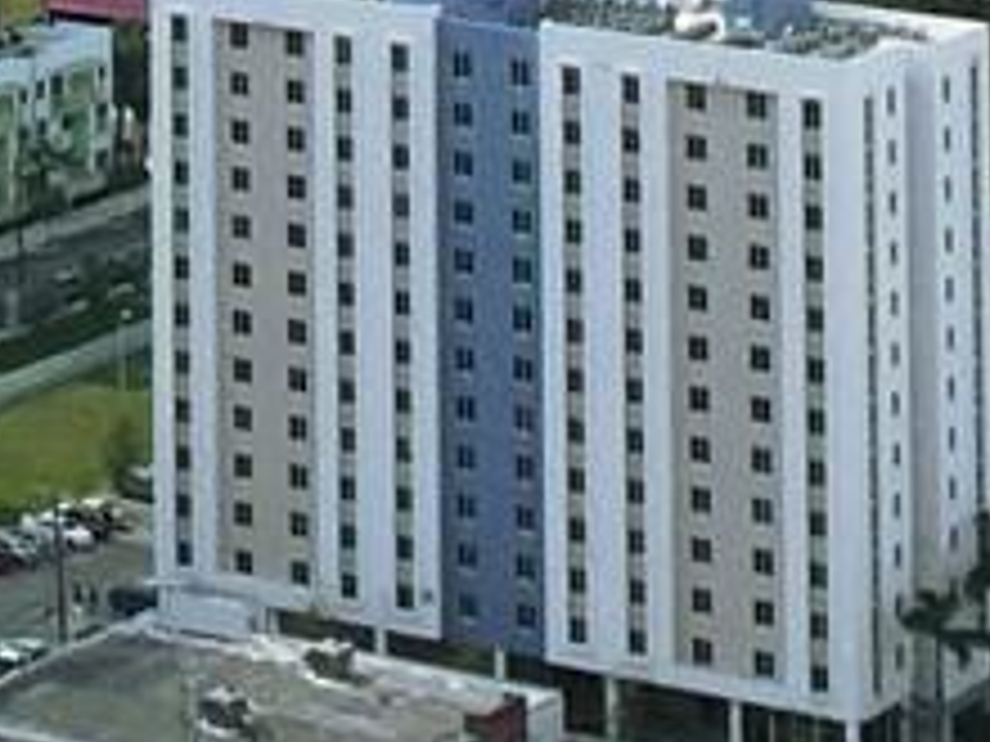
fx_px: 6034
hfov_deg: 9.0
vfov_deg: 6.5
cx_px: -720
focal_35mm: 211
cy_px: -1300
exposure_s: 1/60
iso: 40
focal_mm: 4.15
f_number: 2.2
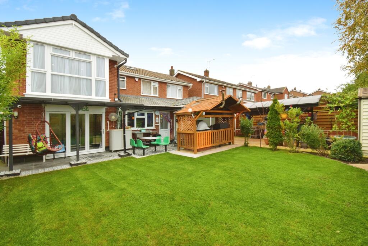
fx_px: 153
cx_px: 184
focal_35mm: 15
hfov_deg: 100.4
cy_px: 123
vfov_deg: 77.3
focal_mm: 10
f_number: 7.1
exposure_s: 1/125
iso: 1000
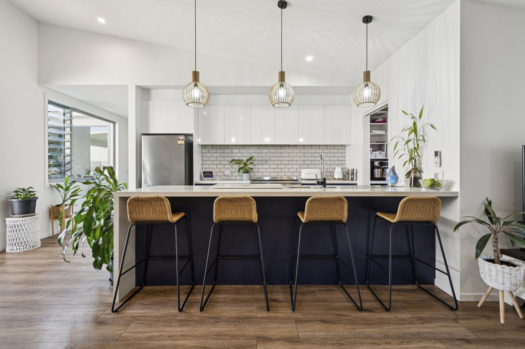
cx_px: 262
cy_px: 174
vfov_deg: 73.6
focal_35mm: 16
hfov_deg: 96.8
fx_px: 233
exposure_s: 1/10
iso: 400
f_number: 11
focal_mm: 16
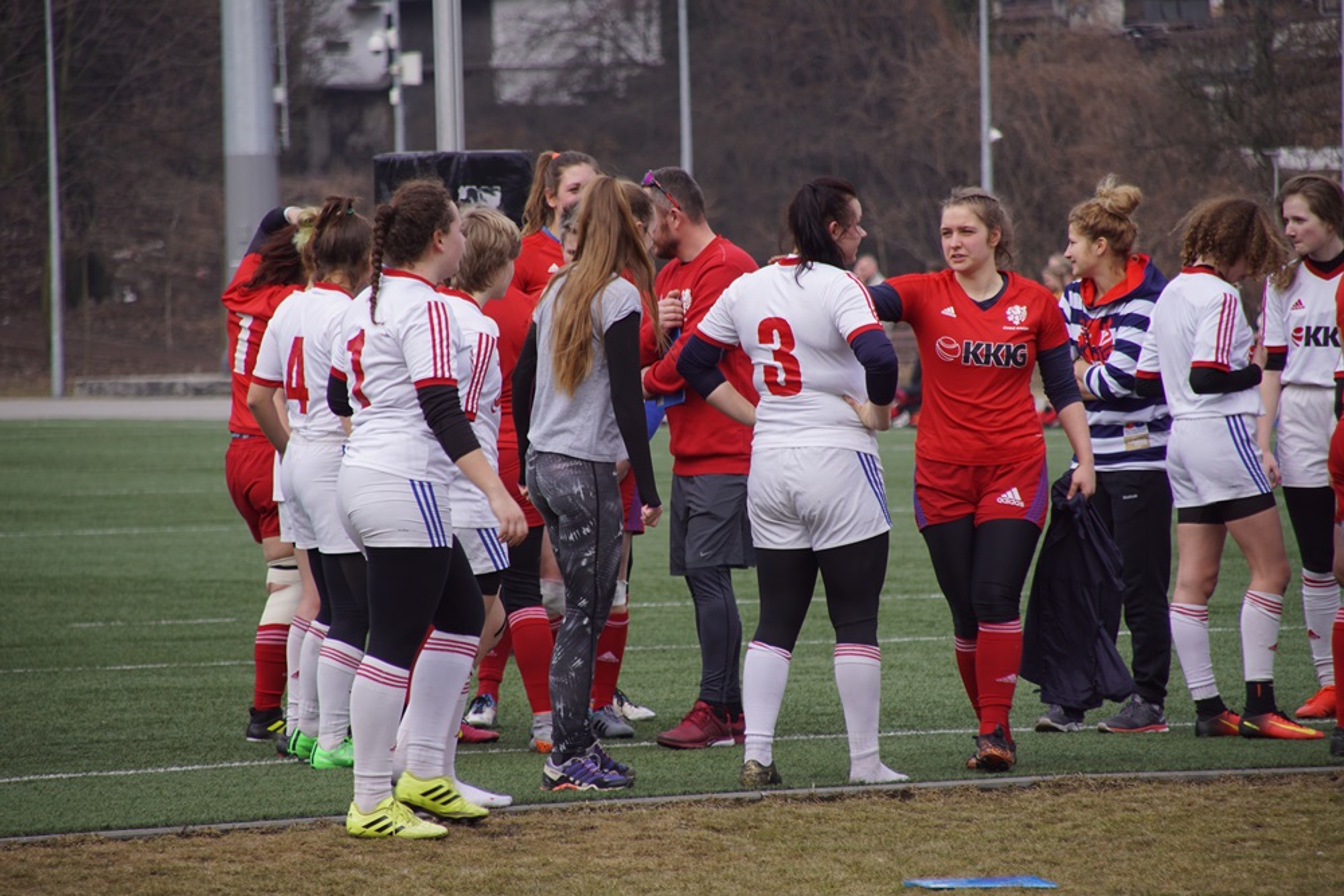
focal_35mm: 300
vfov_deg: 4.6
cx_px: 672
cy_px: 448
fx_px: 11201
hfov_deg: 6.9
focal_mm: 200
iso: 125
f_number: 6.3
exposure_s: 1/320
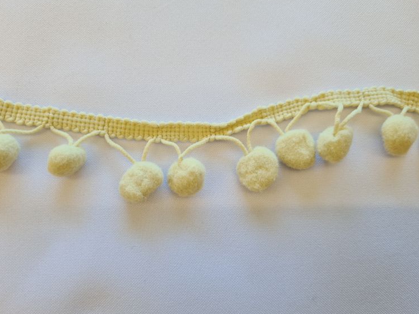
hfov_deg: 63.4
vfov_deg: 49.7
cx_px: 205
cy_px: 163
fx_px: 339
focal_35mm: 28
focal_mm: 5.4
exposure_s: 1/100
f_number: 1.8
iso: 64
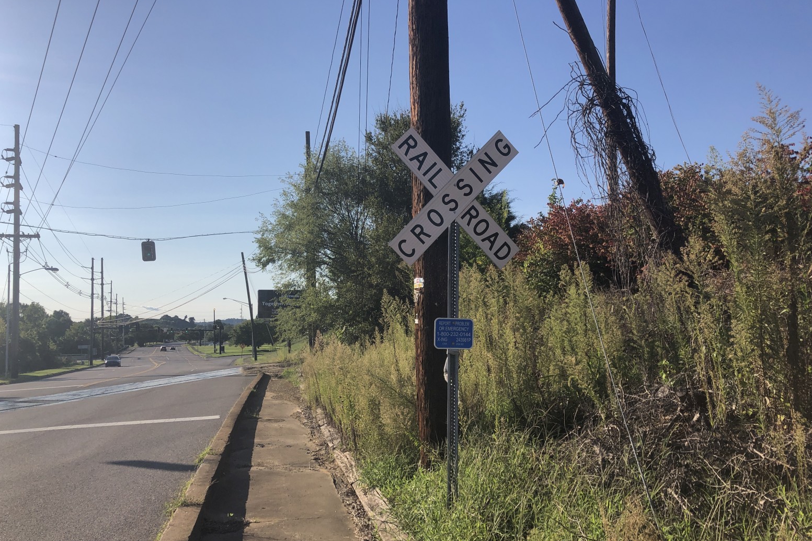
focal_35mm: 30
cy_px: 302
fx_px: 677
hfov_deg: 61.9
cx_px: 397
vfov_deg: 43.5
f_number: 1.8
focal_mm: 3.99
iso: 20
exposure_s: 1/2088
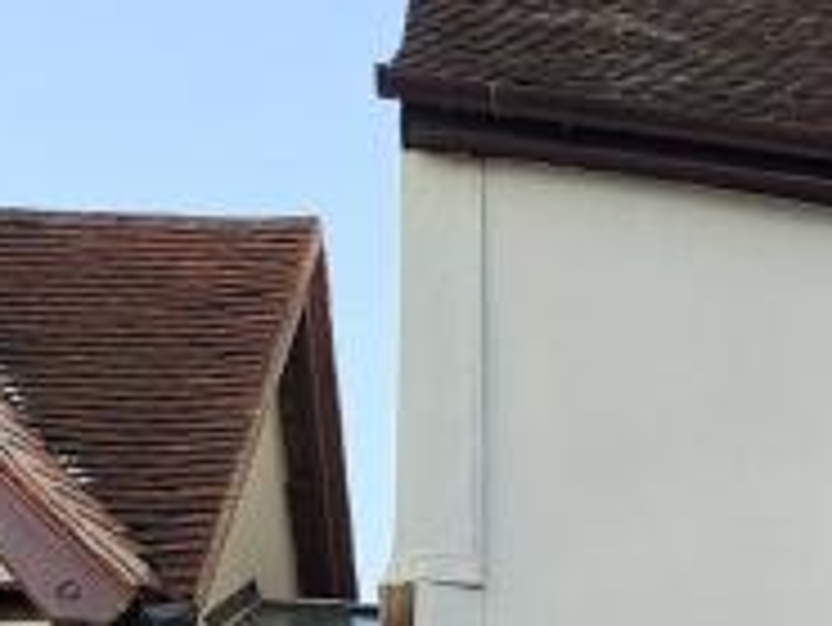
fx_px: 1996
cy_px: 914
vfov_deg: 16.4
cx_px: 1124
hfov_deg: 21.1
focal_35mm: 83
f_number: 1.8
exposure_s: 1/156
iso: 50
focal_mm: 5.23
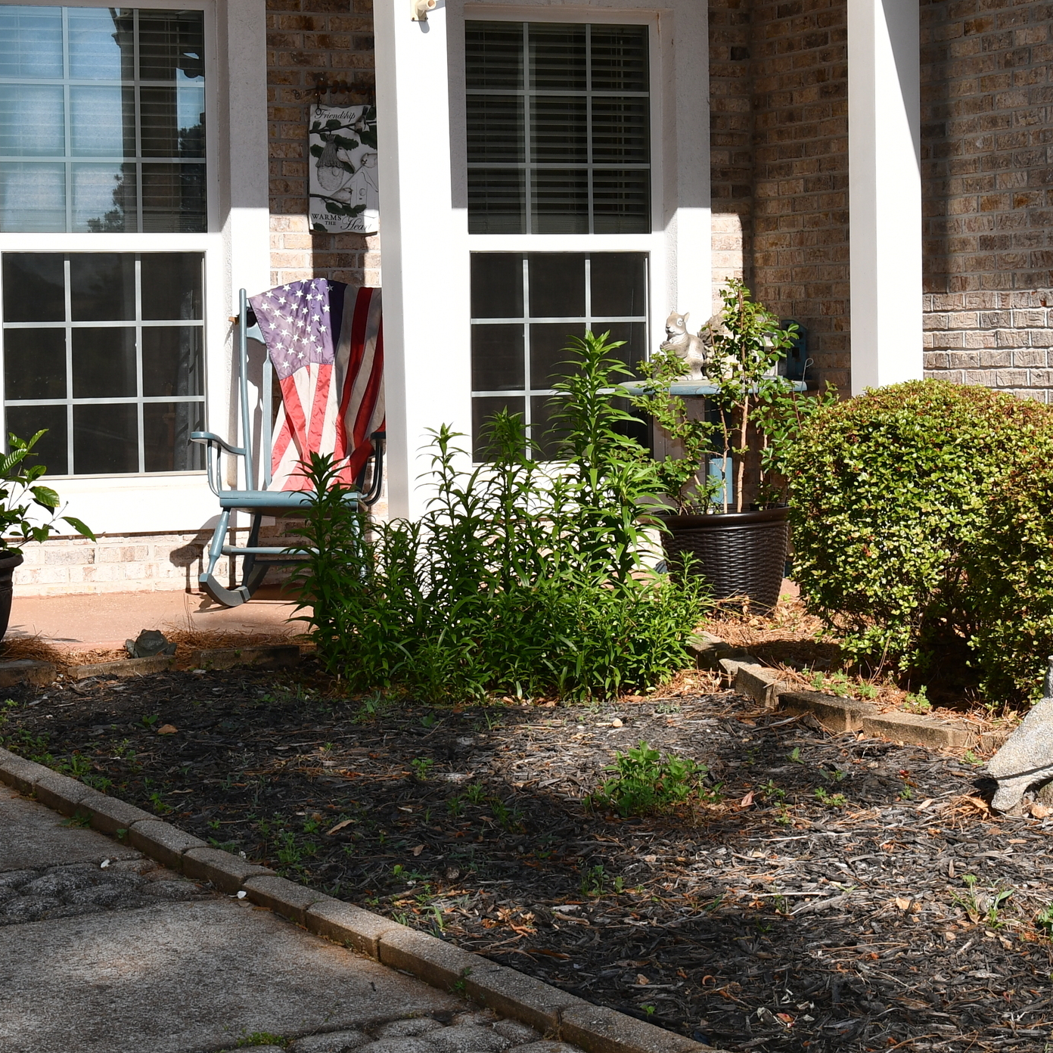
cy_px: 361
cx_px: 415
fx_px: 3097
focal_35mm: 90
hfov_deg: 19.3
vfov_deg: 19.2
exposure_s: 1/250
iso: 100
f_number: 9
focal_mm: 32
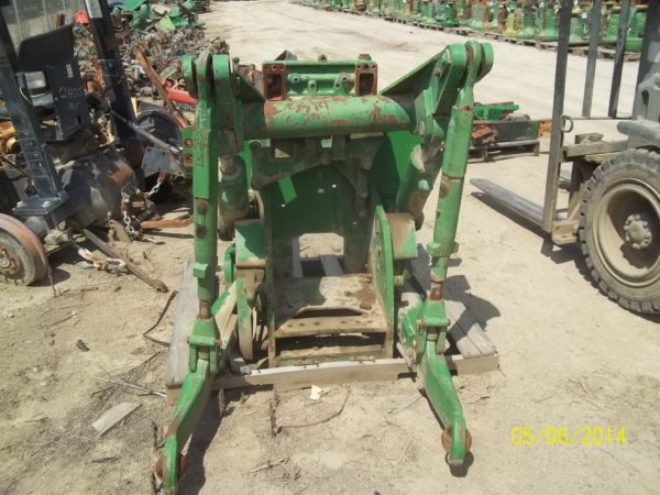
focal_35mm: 32
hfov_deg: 56.8
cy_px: 248
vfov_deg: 44.2
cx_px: 330
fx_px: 610
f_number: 8.8
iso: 64
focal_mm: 5.7
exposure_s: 1/200
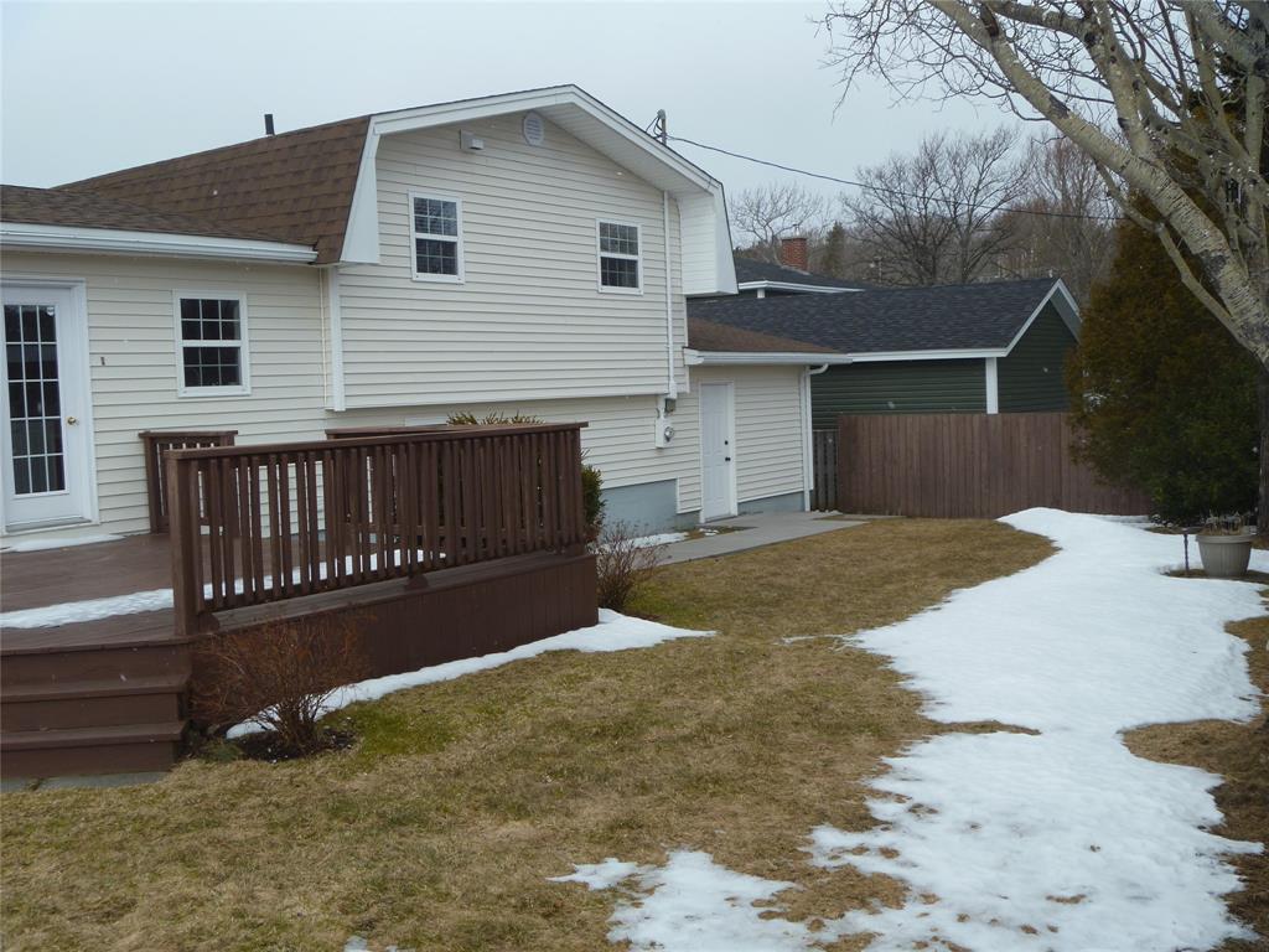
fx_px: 1283
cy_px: 476
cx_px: 634
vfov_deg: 40.7
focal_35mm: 35
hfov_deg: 52.6
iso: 80
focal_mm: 6.3
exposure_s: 1/200
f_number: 4.5
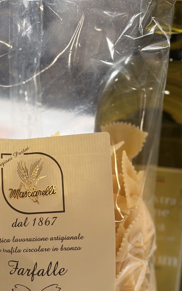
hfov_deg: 12.6
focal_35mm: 103
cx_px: 27
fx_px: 818
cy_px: 236
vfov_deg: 20.0
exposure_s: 1/83
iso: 50
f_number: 1.6
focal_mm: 5.96
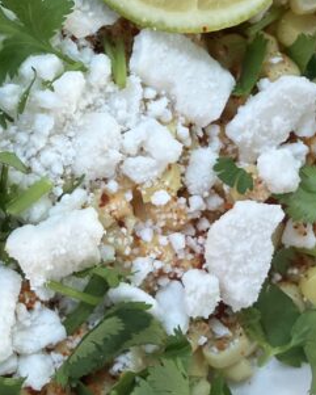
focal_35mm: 93
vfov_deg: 20.5
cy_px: 125
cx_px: 62
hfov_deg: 16.4
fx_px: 1087
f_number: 1.8
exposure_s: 1/121
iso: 80
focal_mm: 3.99
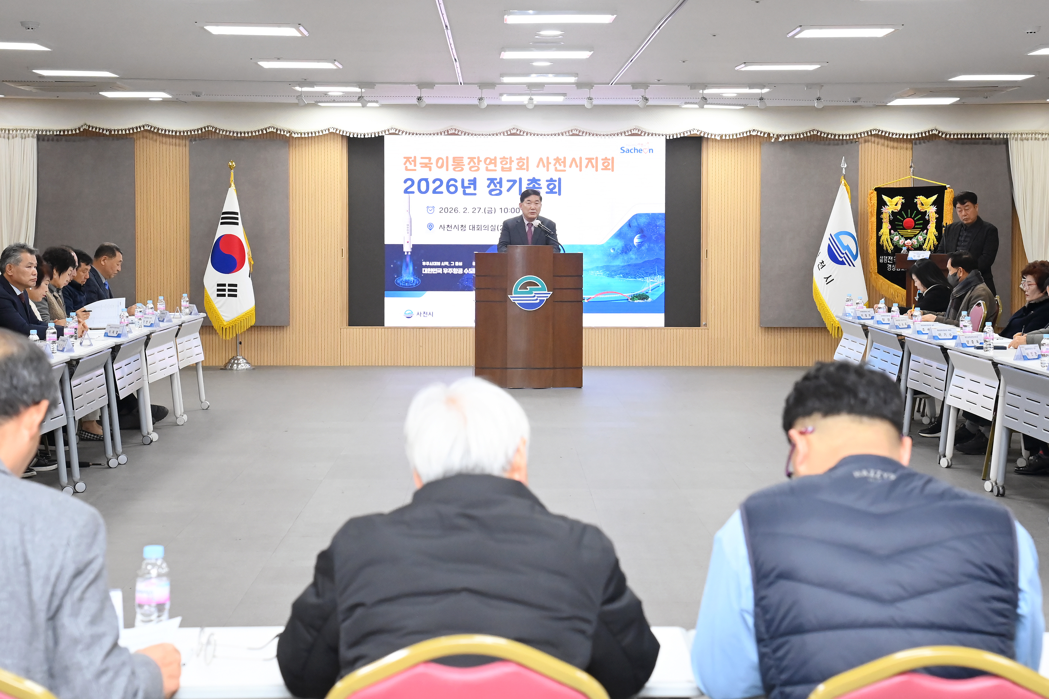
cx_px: 524
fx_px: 2040
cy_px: 350
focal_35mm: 70
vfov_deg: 19.5
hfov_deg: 28.8
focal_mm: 70
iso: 5000
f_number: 8
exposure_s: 1/250
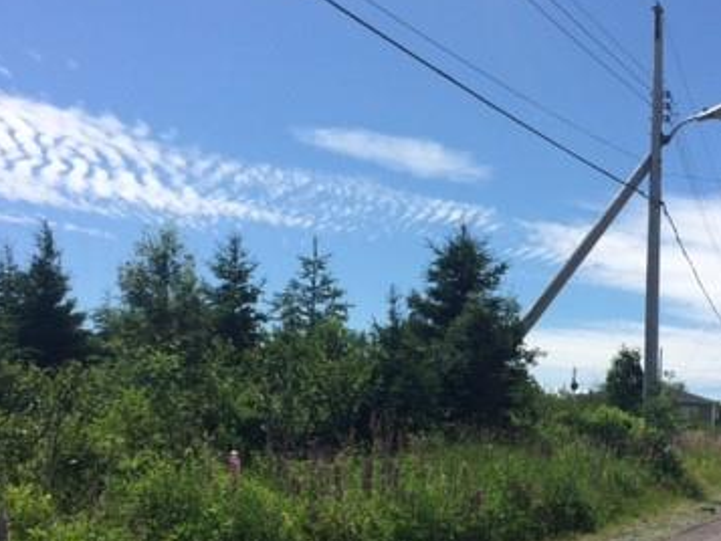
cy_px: 329
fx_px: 1083
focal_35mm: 52
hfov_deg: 36.5
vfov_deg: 28.0
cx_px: 477
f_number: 2.2
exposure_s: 1/3731
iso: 32
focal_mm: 4.15
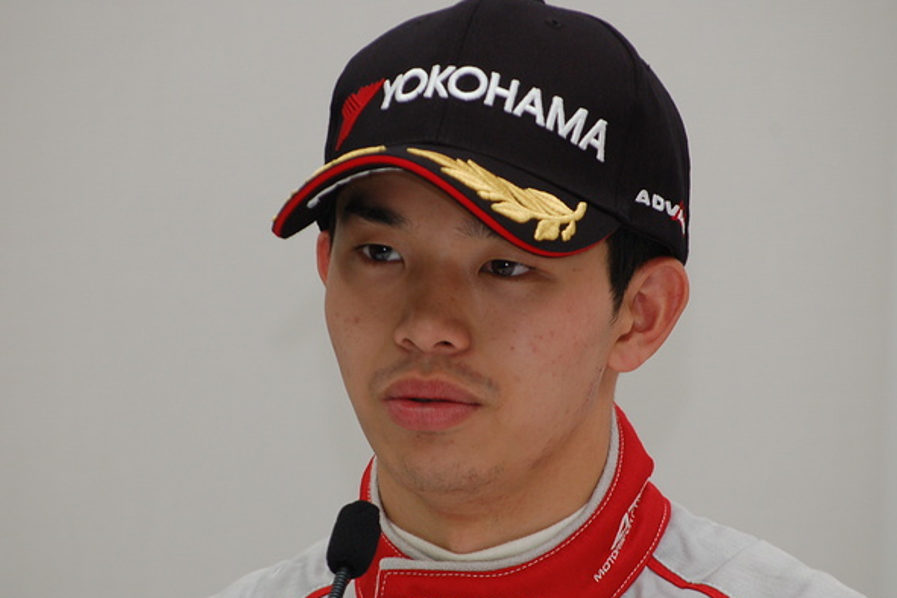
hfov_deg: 5.9
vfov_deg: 4.0
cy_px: 337
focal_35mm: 348
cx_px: 445
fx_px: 8670
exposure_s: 1/60
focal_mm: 190
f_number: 8
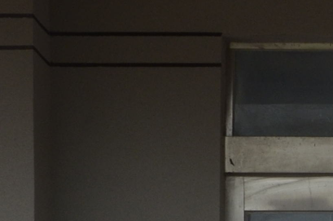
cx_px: 632
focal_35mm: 253
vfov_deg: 5.2
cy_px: 531
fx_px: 2336
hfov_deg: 7.8
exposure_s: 1/320
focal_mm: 28
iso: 400
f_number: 9
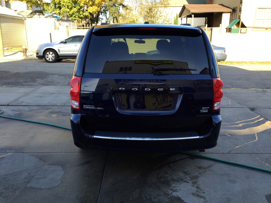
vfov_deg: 48.2
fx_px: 227
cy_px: 102
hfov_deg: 61.7
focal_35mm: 29
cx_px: 136
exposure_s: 1/262
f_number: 2.2
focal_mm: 4.15
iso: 32
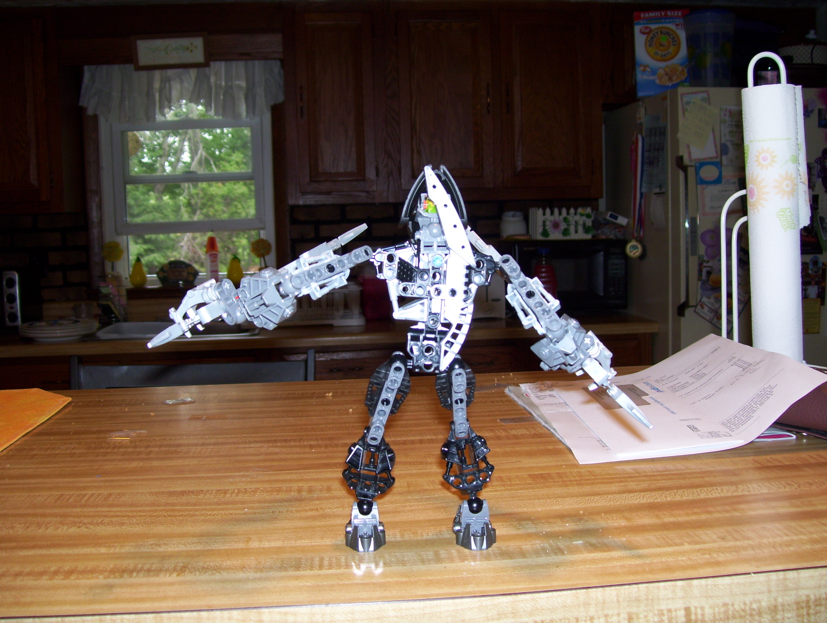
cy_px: 312
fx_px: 861
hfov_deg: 51.3
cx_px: 414
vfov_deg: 39.7
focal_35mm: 36
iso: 80
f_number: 2.7
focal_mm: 6
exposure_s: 1/60
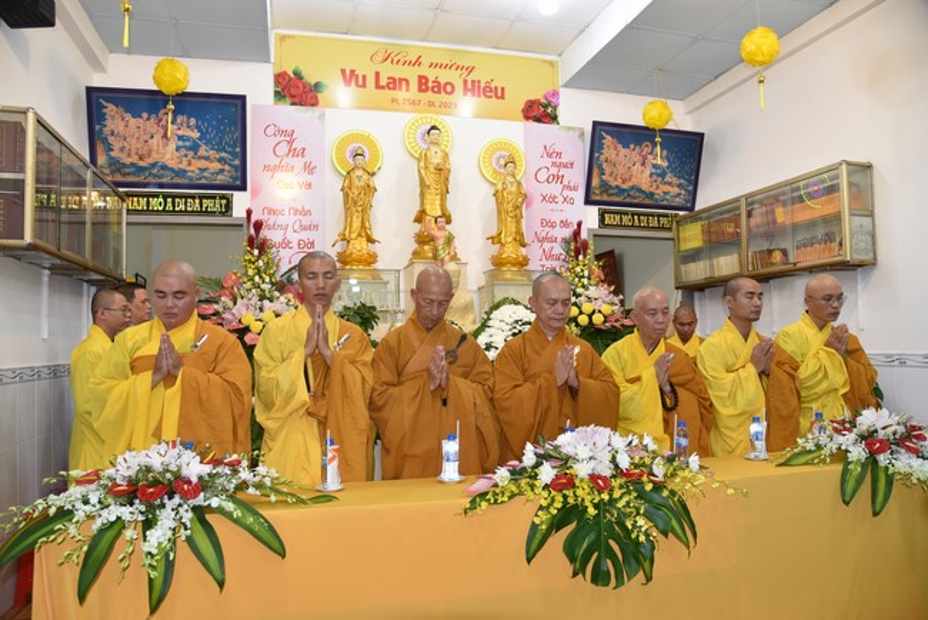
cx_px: 464
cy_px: 310
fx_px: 619
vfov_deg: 53.2
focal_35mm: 24
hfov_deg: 73.7
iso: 800
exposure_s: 1/100
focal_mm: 24
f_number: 5
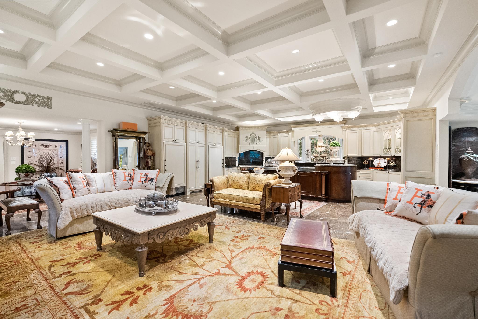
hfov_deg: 96.7
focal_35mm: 16
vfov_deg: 73.8
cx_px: 239
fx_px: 213
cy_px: 160
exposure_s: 1/25
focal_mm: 16
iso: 1600
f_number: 4
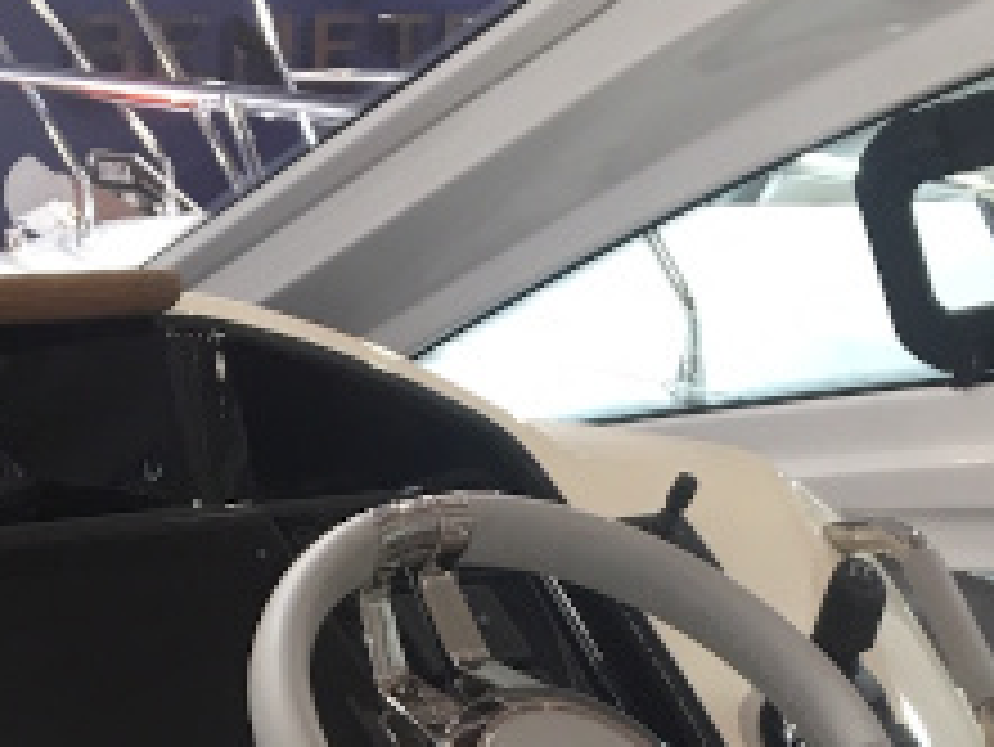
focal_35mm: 105
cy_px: 1138
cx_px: 486
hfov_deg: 18.7
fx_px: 3017
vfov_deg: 13.3
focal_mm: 4.15
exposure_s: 1/33
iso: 32
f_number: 2.2
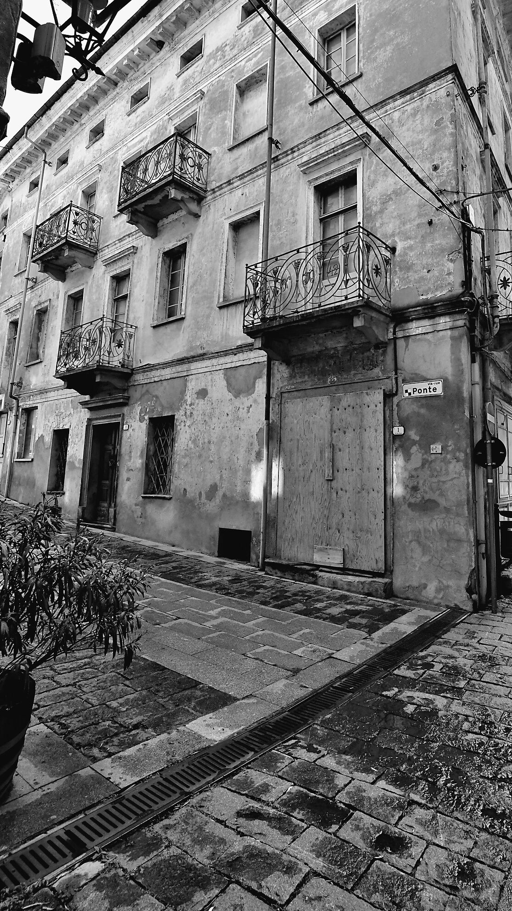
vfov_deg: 89.0
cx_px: 334
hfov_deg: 57.3
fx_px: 459
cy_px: 389
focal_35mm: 19
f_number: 11
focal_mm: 10
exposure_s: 1/125
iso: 400
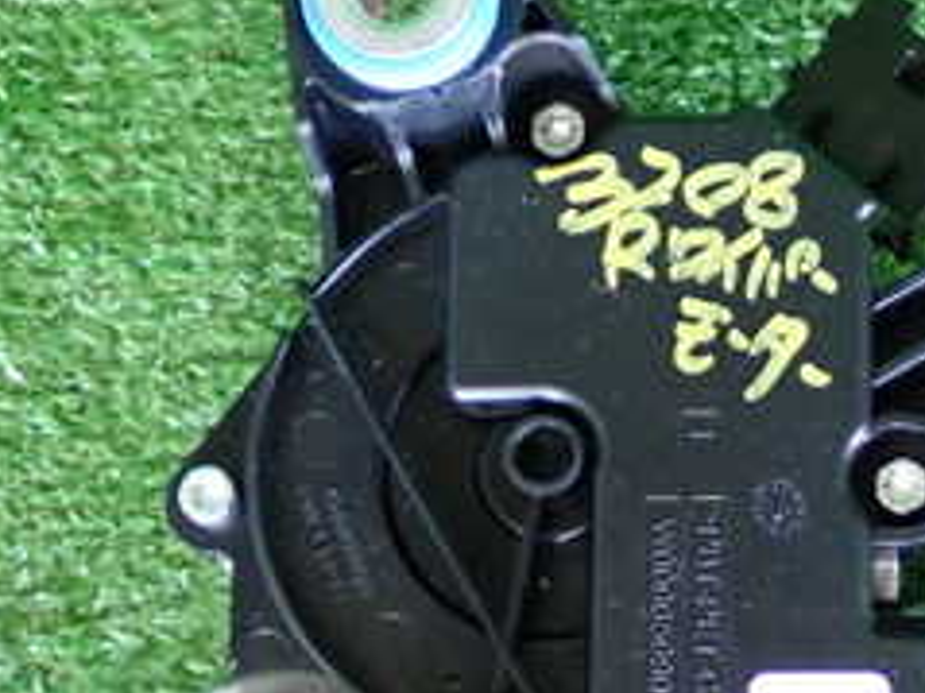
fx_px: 2751
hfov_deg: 18.8
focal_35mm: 103
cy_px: 674
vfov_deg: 14.2
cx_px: 817
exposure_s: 1/40
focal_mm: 7.31
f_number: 2.8
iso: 800
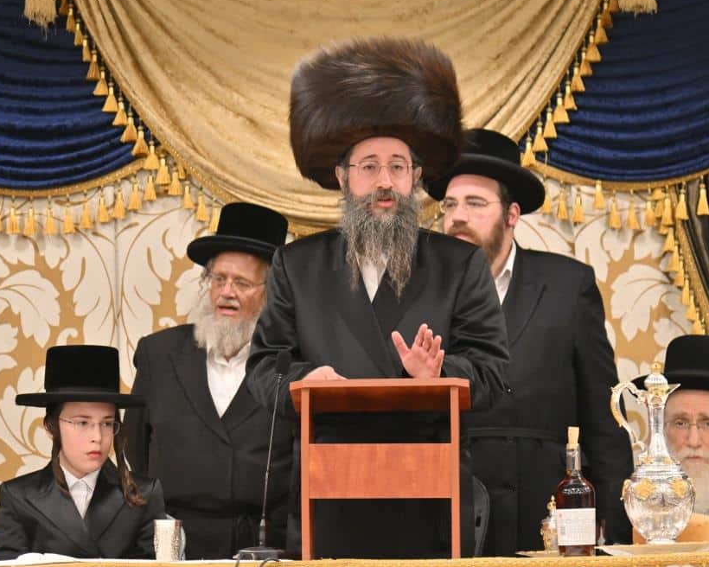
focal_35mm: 211
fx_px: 4428
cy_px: 289
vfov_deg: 7.3
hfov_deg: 9.2
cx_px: 378
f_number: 4
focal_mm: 120
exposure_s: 1/320
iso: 640
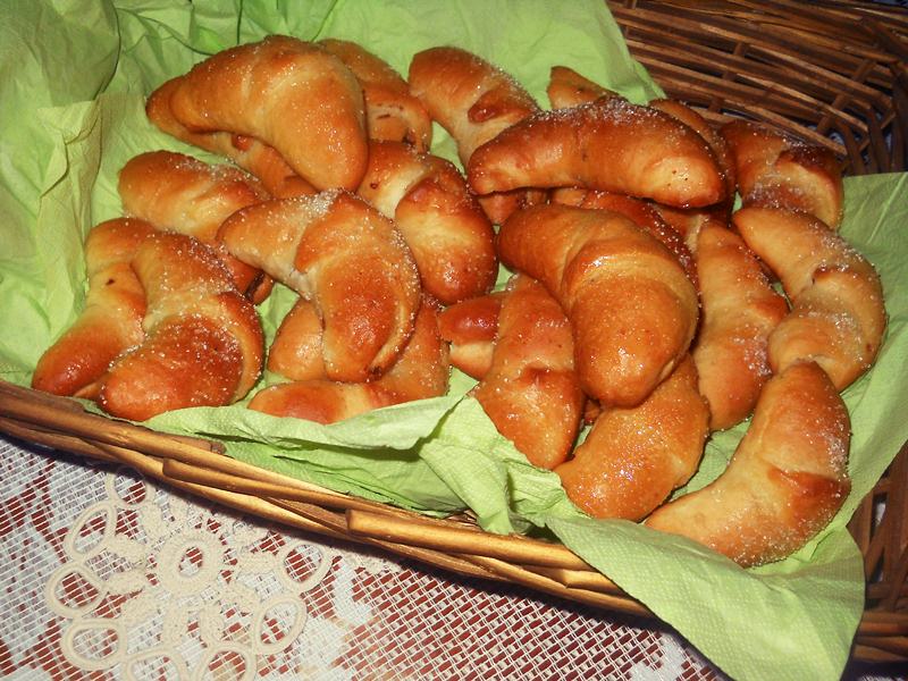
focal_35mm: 41
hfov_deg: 45.8
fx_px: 1075
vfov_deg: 35.1
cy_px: 340
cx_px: 454
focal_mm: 6.72
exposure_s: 1/30
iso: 80
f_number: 5.5
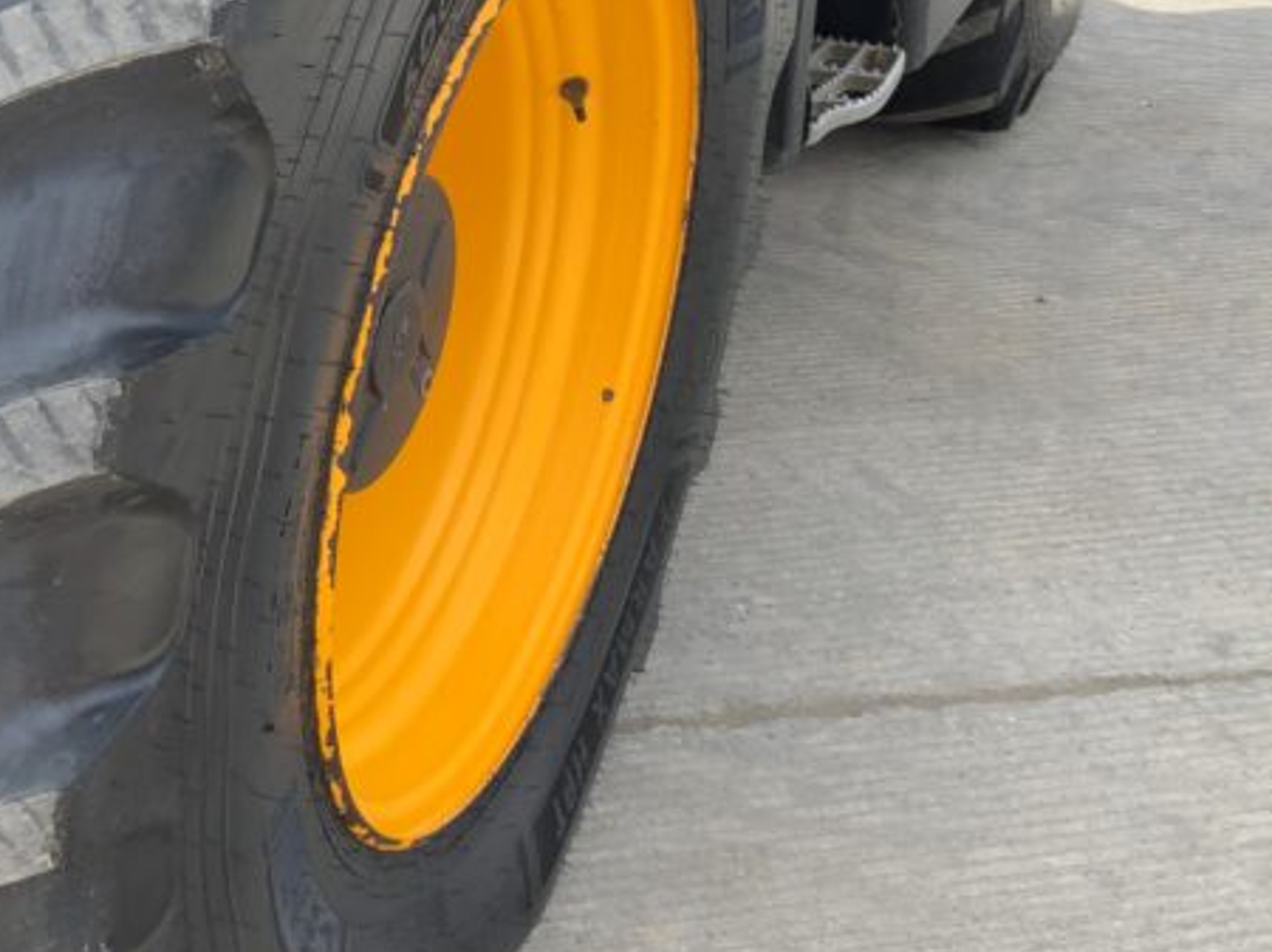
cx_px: 161
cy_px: 311
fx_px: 2424
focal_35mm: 66
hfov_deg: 28.4
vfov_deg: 22.1
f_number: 1.8
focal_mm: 3
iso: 16
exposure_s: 1/307
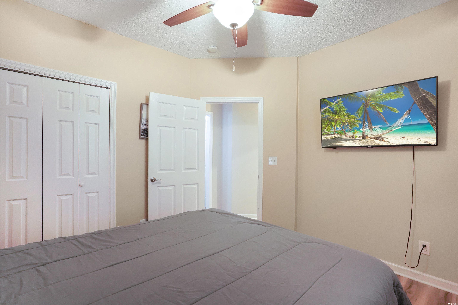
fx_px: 204
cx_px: 229
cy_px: 152
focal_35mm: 16
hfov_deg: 96.7
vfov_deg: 73.7
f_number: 8
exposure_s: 1/5
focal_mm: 16
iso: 5000
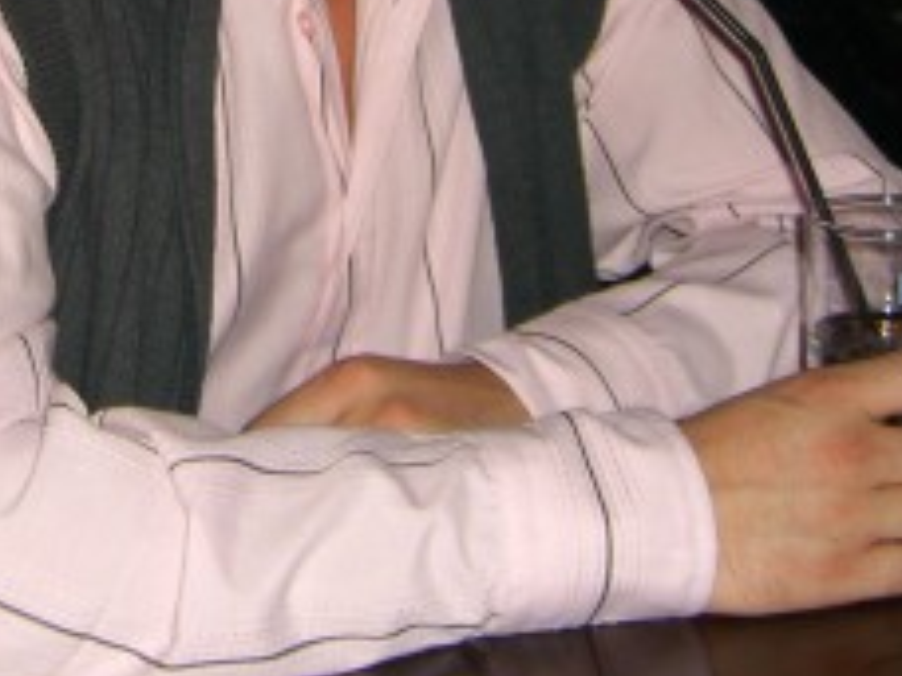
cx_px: 158
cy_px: -186
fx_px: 2606
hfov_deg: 19.4
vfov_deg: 14.2
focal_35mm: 100
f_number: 2.8
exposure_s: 1/60
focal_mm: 7.9
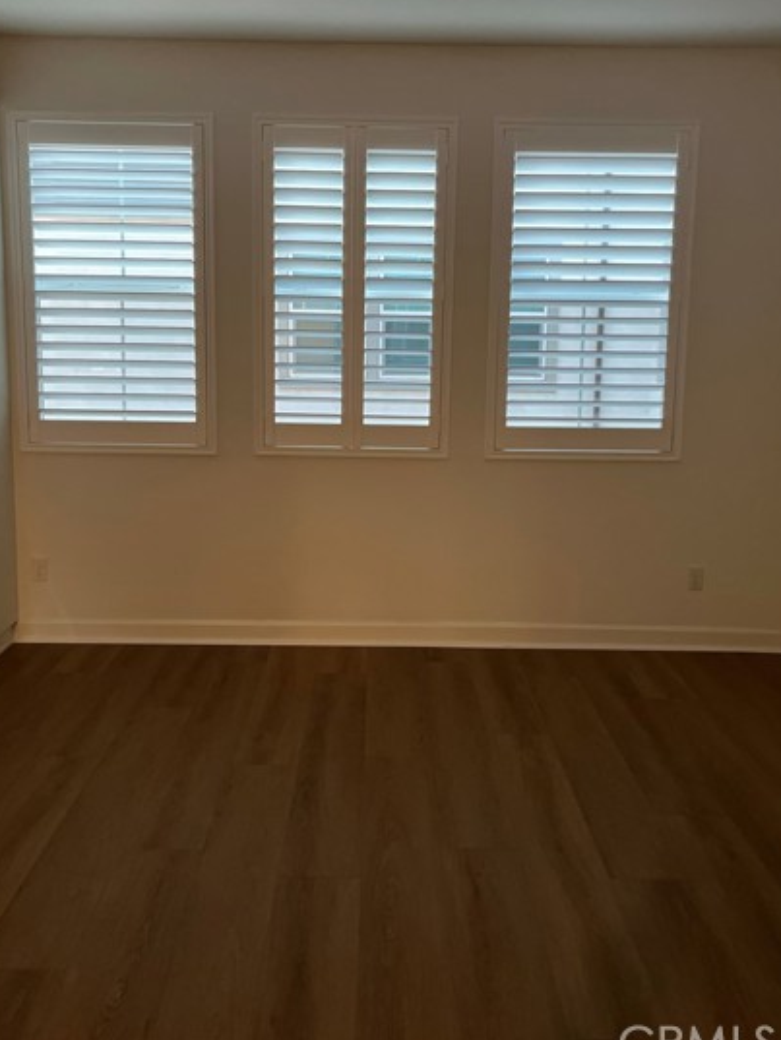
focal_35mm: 31
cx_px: 376
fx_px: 932
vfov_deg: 58.1
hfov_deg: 45.4
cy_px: 451
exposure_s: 1/60
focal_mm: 5.1
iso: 320
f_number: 1.6
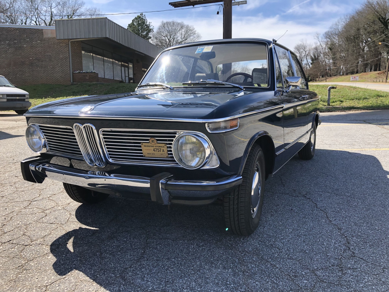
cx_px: 194
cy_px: 146
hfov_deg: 63.4
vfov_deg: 49.7
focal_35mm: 28
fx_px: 315
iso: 20
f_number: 1.8
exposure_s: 1/960
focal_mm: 4
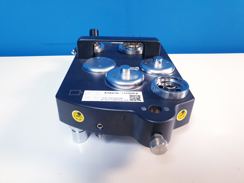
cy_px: 92
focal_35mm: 26
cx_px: 122
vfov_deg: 53.1
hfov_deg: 67.3
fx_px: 183
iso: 200
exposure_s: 1/50
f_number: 2.4
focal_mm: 4.3
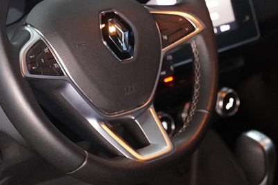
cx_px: 100
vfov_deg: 9.4
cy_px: 59
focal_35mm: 145
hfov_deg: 14.1
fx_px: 1119
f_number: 2.8
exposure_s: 1/160
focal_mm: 38
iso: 5000
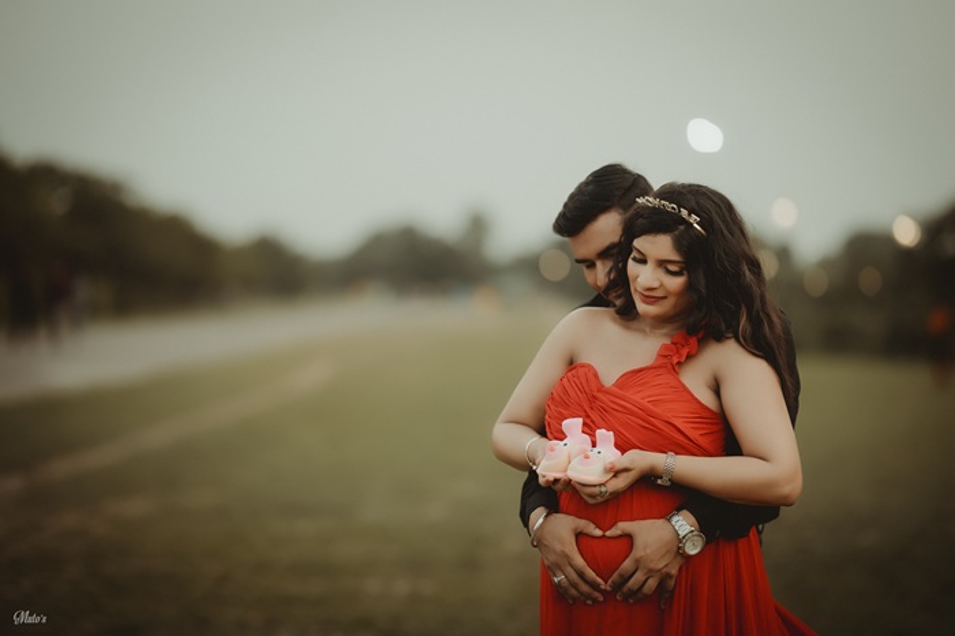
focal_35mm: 85
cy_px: 318
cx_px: 478
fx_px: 2254
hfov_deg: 23.9
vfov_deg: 16.1
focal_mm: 85
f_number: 1.4
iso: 160
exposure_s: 1/160
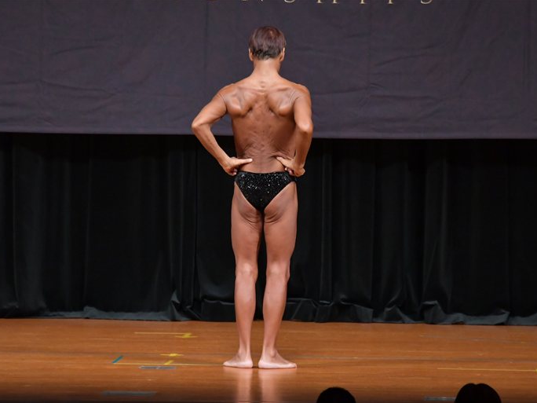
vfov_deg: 5.1
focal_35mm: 294
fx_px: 4561
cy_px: 201
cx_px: 285
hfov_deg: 6.7
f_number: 5.6
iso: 5000
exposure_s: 1/400
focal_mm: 180
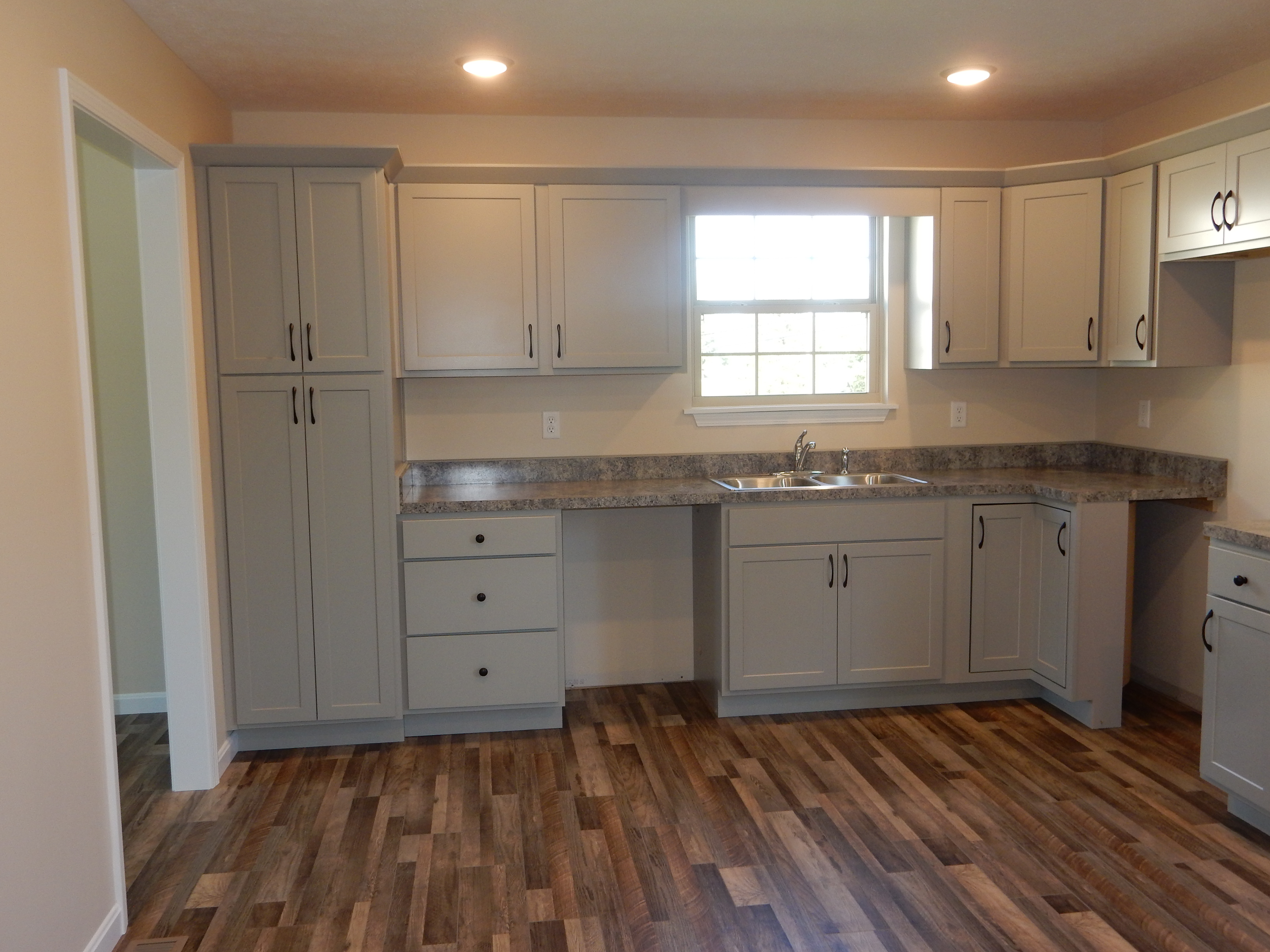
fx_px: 1101
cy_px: 476
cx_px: 635
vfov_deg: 46.8
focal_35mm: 30
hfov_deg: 60.0
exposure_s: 1/30
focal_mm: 5.4
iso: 160
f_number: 4
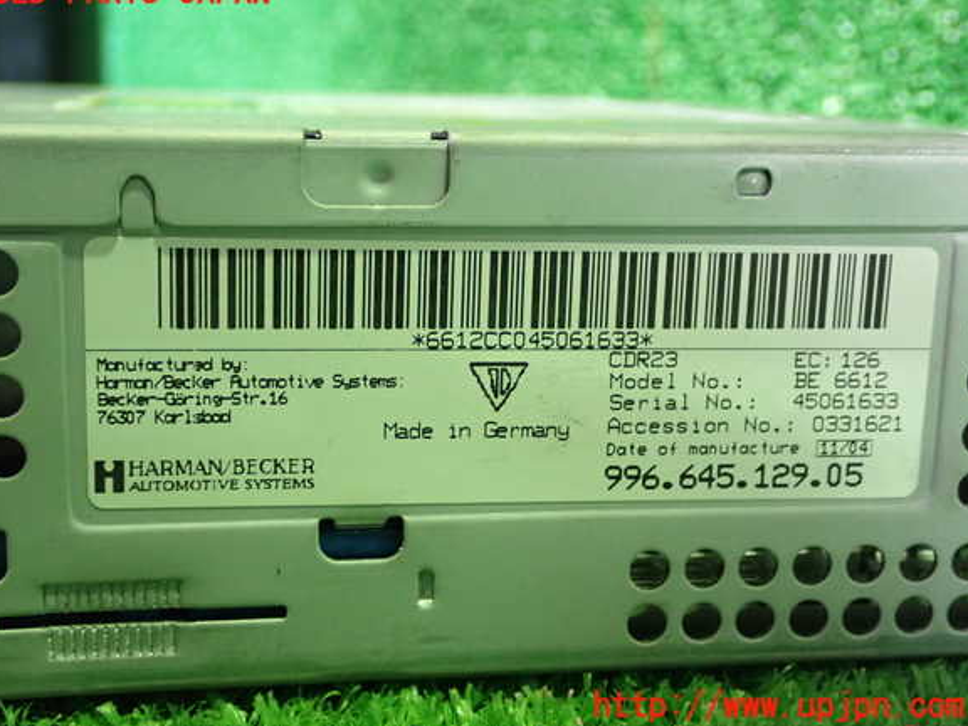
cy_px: 350
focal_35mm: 49
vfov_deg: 29.7
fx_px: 1370
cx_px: 469
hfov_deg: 38.9
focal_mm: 8.4
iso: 800
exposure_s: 1/25
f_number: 3.1
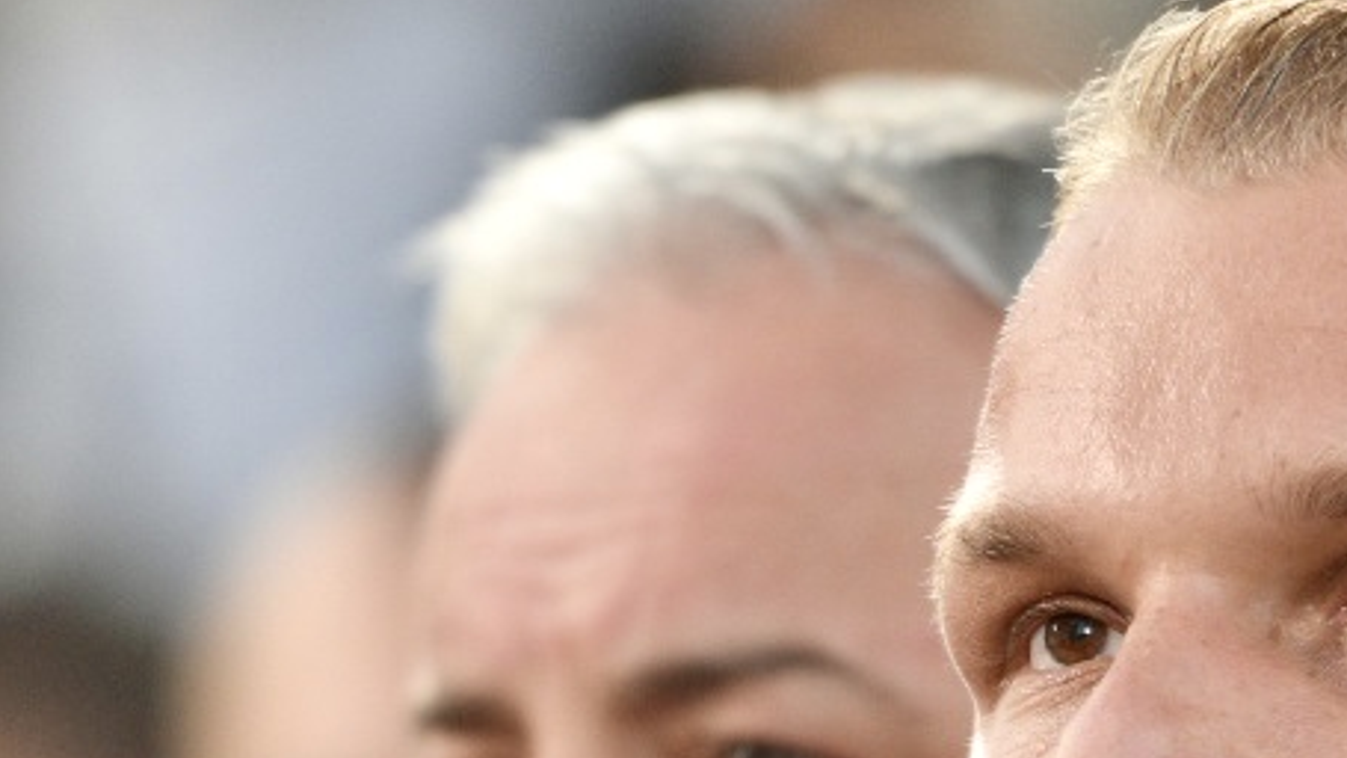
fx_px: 31969
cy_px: 1149
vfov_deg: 1.4
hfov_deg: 2.4
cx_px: 1066
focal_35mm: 895
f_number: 2.8
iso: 640
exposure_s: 1/500
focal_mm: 200
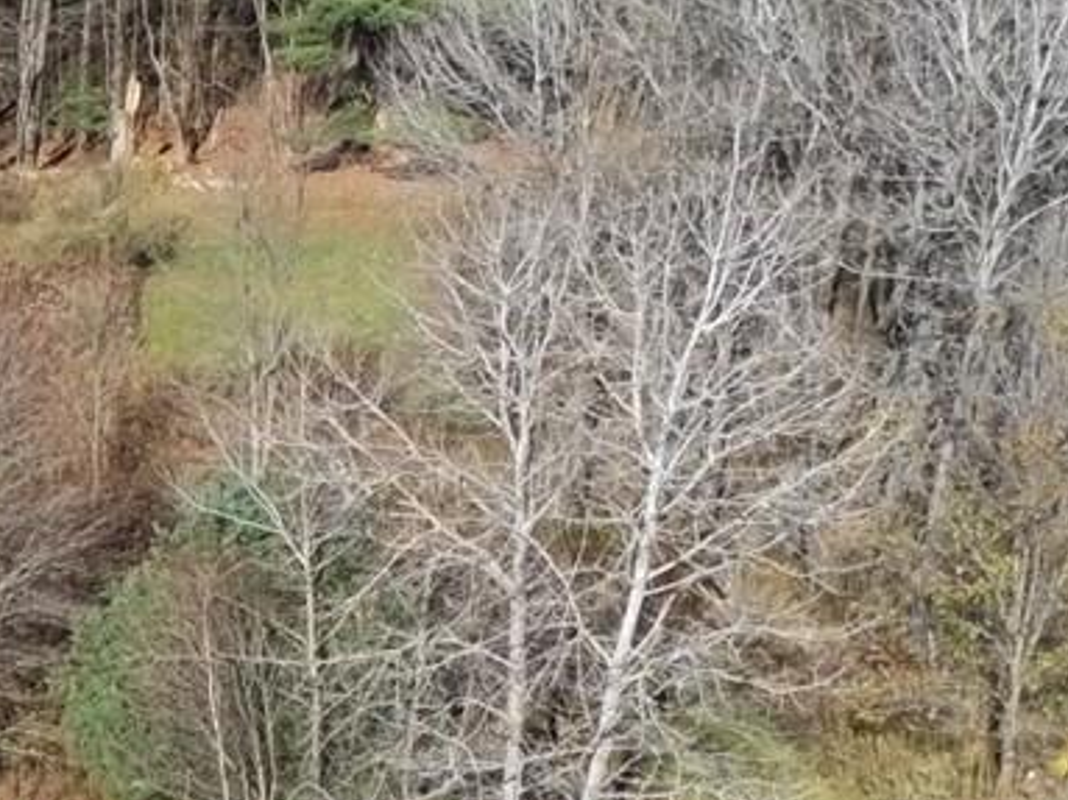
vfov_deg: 11.9
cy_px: 886
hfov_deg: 14.5
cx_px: -697
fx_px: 3794
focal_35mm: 123
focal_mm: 4
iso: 100
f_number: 2.4
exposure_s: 1/961
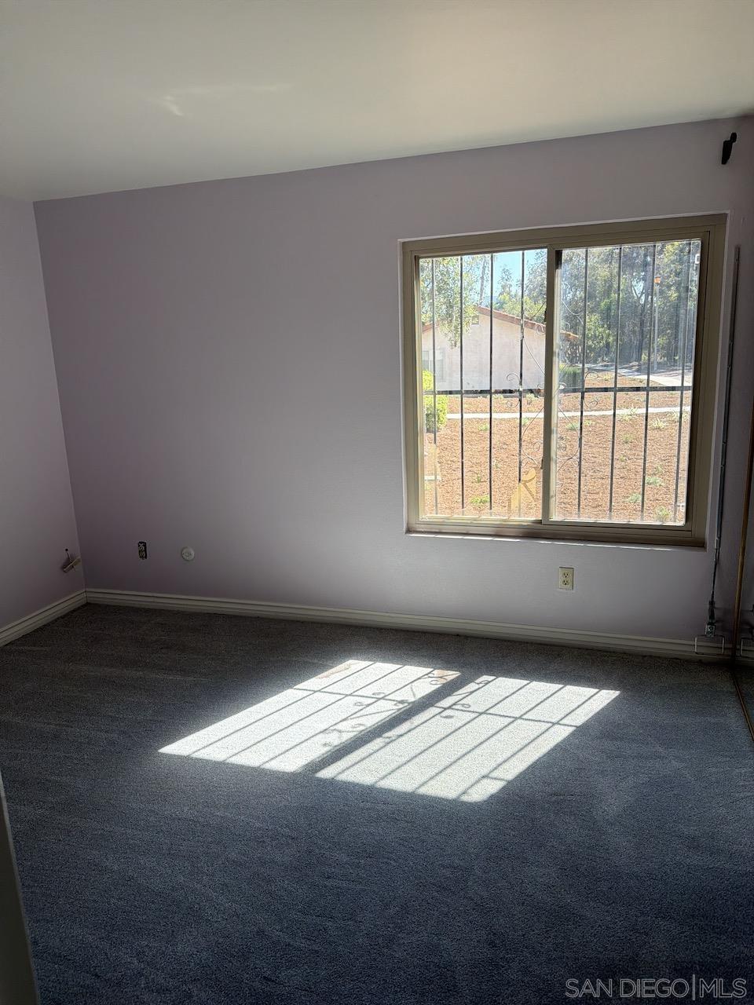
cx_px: 377
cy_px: 502
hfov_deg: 56.8
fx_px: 697
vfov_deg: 71.6
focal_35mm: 24
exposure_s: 1/702
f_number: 1.78
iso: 80
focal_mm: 6.76
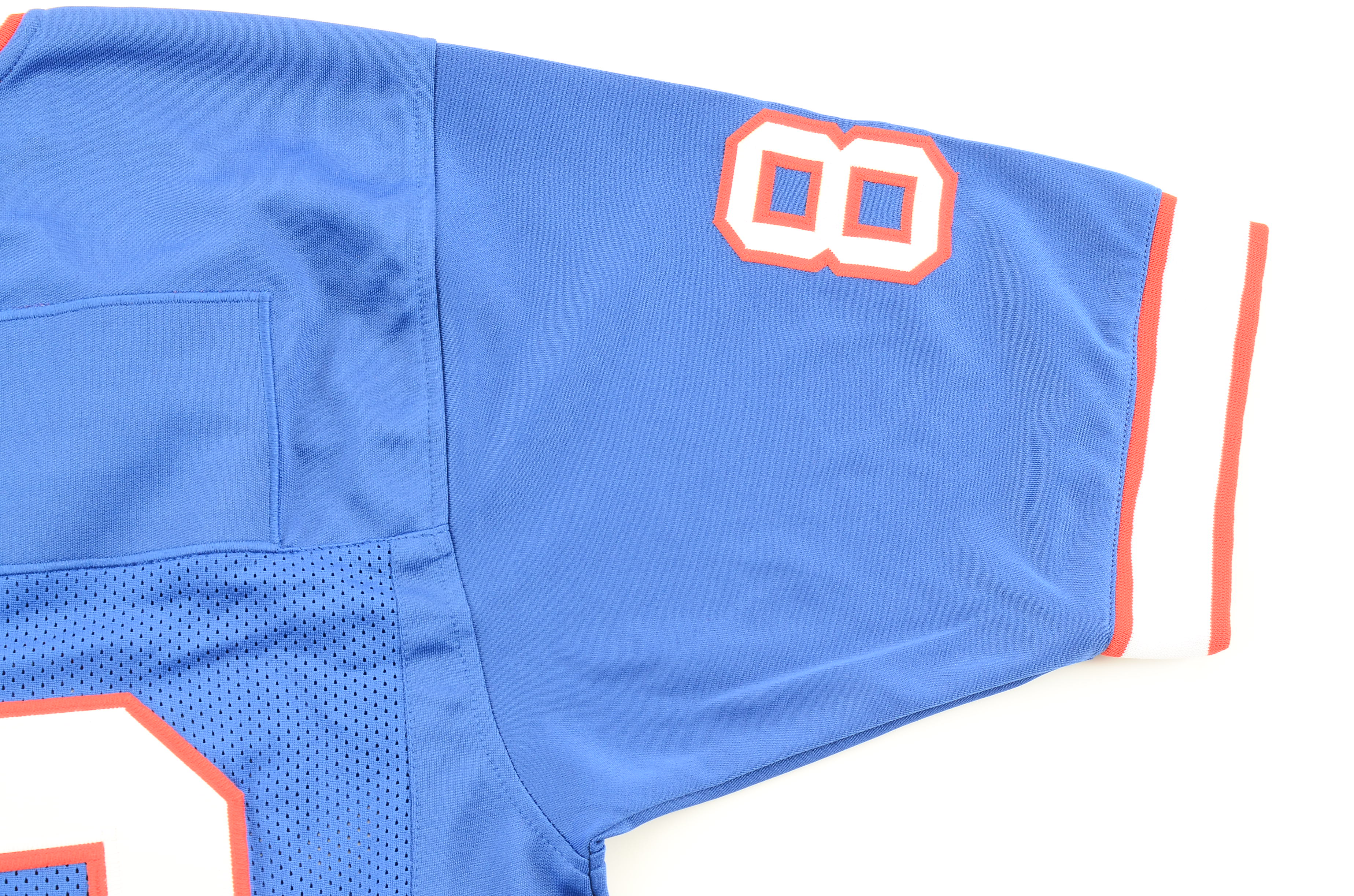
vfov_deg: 18.8
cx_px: 677
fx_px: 2702
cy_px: 448
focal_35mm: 72
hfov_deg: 28.1
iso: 320
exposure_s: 1/60
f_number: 10
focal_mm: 48
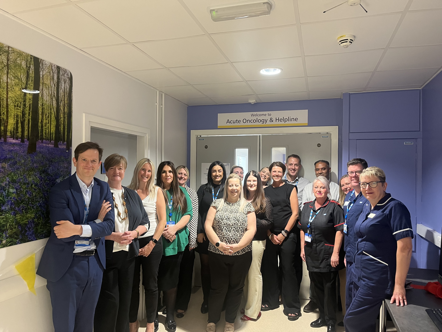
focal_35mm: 26
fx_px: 332
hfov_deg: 67.3
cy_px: 166
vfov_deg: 53.1
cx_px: 221
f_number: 1.6
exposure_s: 1/50
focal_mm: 5.1
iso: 320
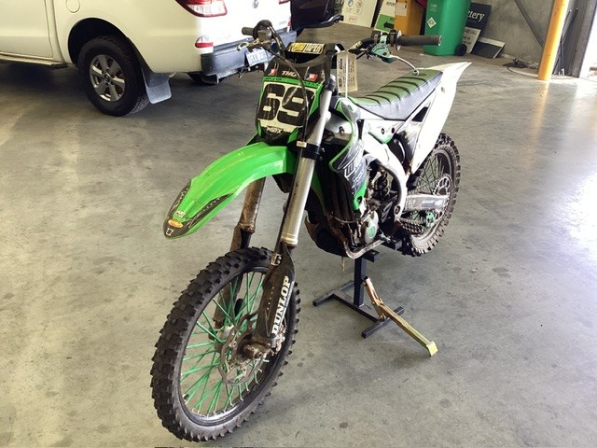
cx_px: 298
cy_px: 224
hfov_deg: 58.4
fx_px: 535
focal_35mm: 31
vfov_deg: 45.4
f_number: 2.4
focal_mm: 3.3
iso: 64
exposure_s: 1/60
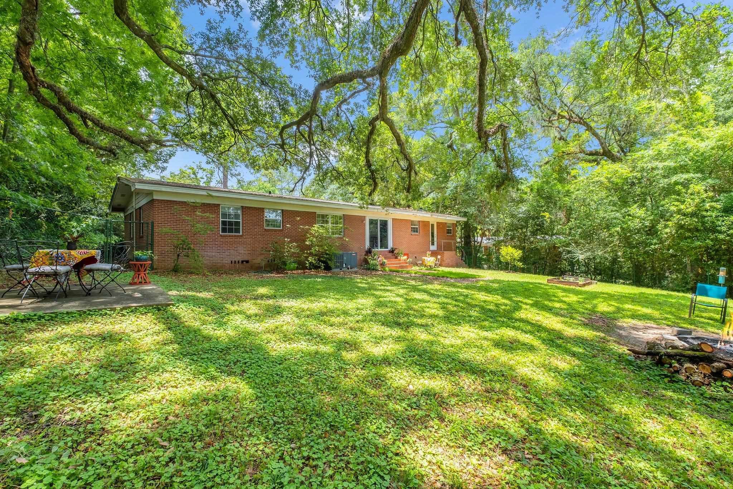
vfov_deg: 77.3
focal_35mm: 15
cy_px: 244
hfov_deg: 100.4
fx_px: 305
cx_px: 366
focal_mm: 10
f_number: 8
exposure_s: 1/80
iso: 250
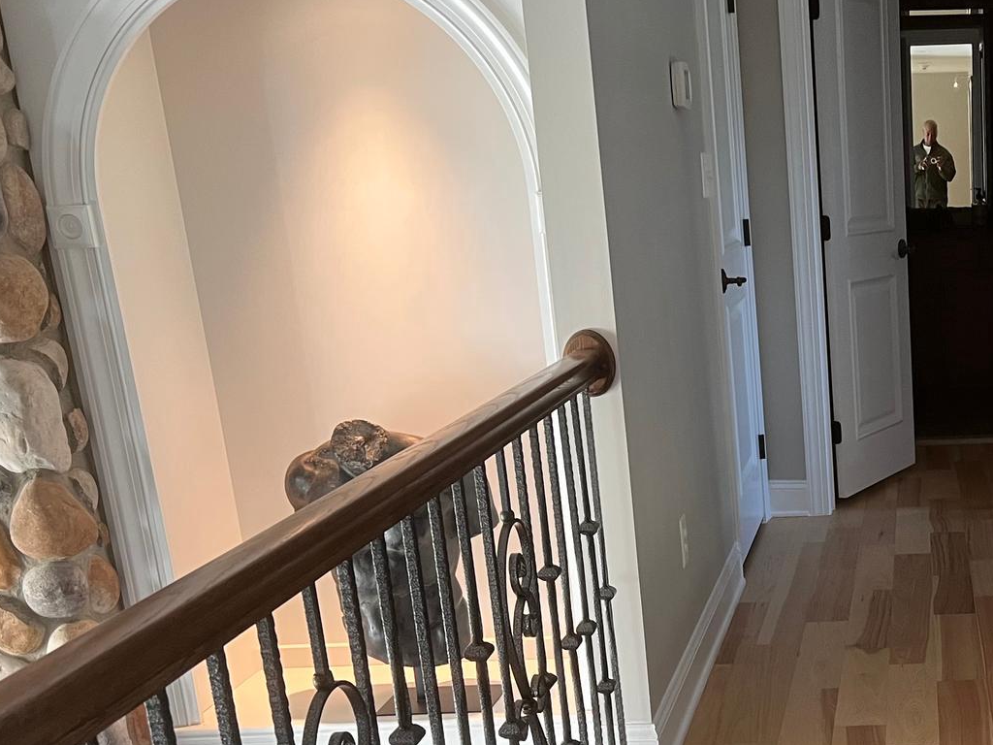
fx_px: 1492
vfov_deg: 27.3
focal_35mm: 52
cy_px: 632
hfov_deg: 34.4
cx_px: 926
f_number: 1.5
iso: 160
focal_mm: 5.7
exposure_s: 1/60
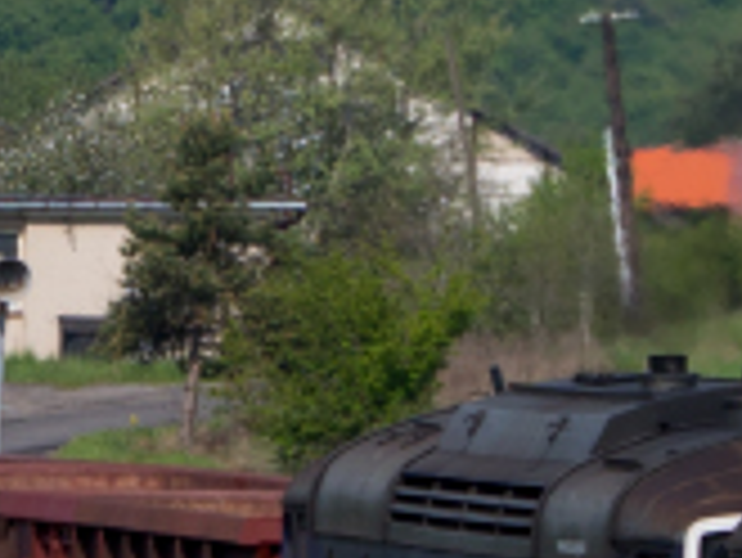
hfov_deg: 2.6
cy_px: 50
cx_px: 225
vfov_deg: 2.0
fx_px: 16303
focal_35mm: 760
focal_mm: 72.5
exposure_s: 1/640
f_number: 8
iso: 200
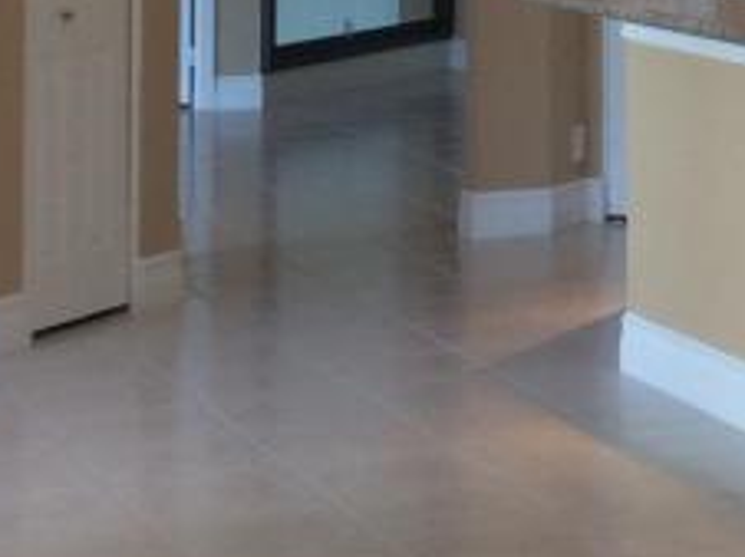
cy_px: -250
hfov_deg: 12.8
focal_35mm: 150
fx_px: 3225
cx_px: 969
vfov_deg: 9.6
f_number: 2.4
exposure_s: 1/24
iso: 40
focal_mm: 3.3
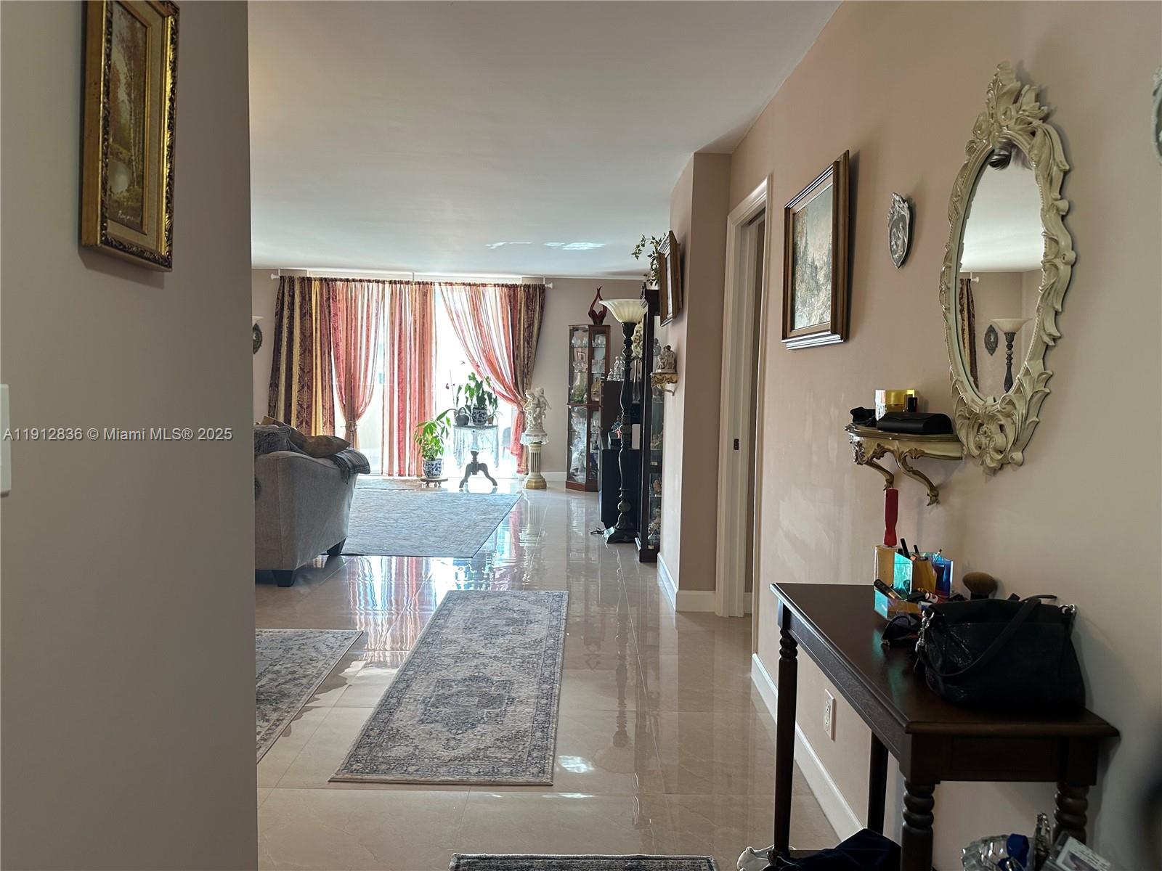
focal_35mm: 24
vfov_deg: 56.8
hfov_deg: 71.6
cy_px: 436
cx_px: 581
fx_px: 806
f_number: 1.78
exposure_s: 1/120
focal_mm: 6.86
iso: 125
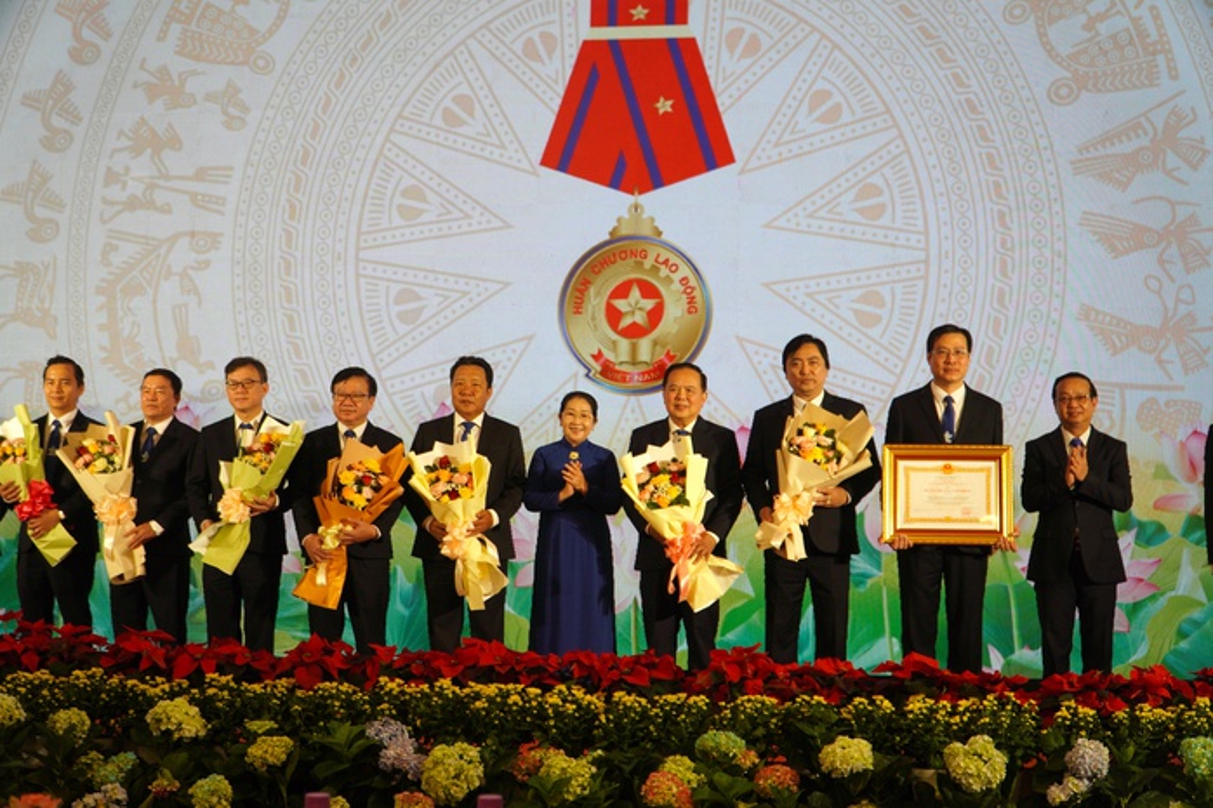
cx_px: 606
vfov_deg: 29.9
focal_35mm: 45
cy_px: 404
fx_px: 1516
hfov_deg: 43.6
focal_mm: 30
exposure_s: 1/50
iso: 125
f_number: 4
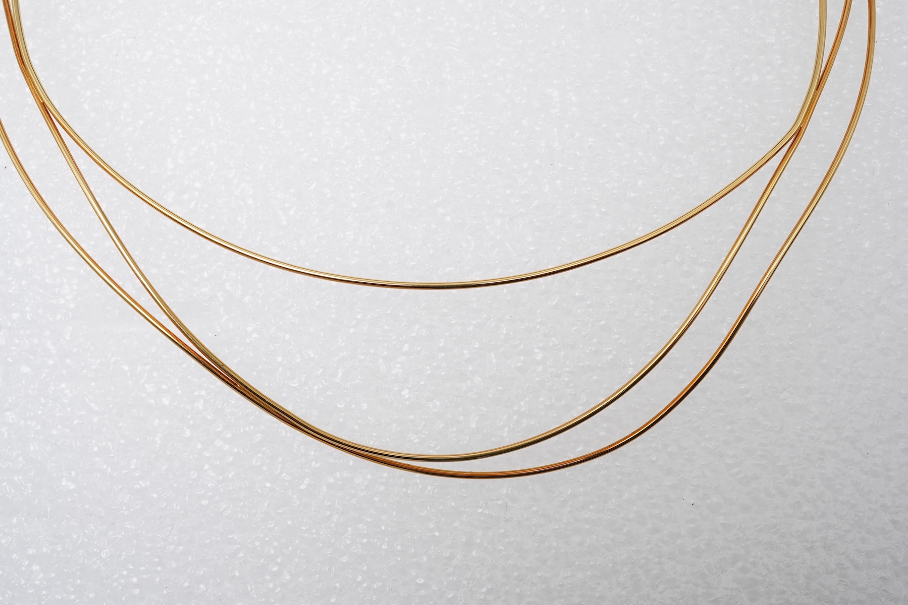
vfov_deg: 29.9
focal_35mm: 45
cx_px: 454
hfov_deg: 43.6
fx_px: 1135
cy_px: 302
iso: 400
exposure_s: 1/125
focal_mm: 30
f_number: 18
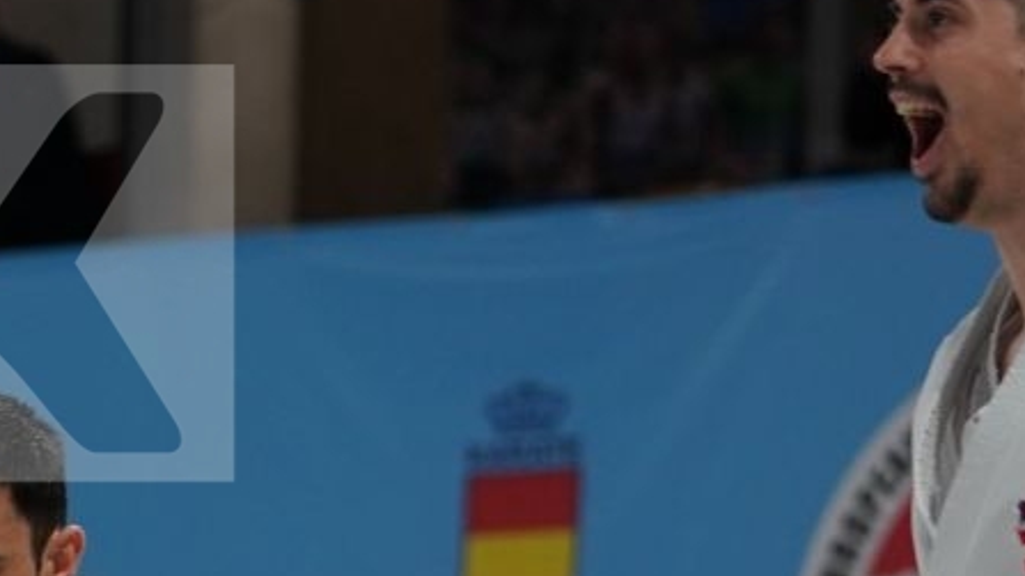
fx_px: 8368
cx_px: 21
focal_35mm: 308
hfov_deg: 7.0
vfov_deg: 3.9
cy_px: 1085
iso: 800
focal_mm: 73
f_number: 2.8
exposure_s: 1/500
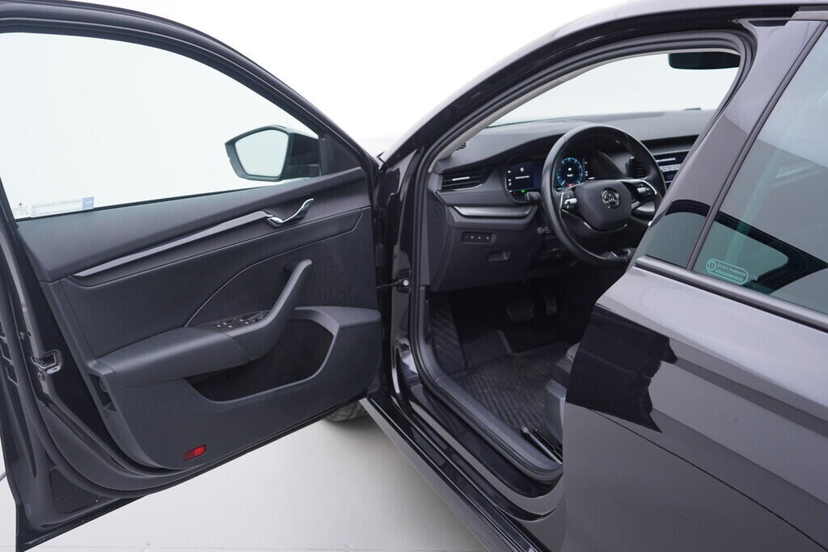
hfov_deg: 53.1
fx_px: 828
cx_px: 414
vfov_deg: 36.9
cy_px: 276
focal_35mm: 36
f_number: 3.2
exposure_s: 1/50
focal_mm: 24
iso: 125
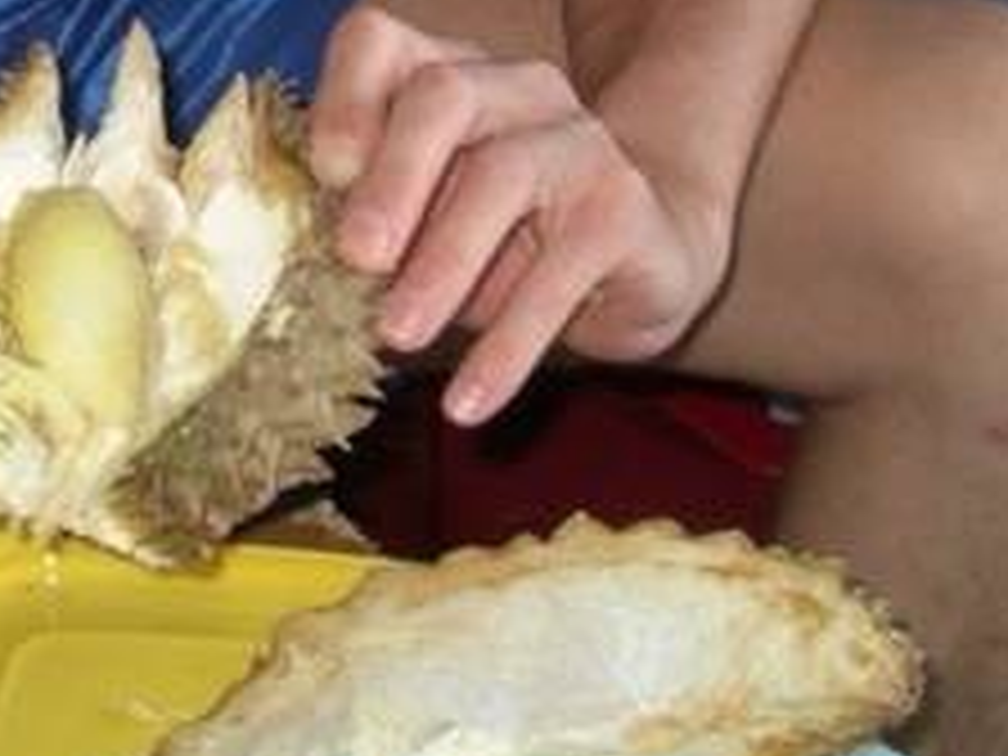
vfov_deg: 10.6
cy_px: -562
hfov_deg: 14.7
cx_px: 27
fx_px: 3844
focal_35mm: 132
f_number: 2.8
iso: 200
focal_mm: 7.8
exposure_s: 1/40
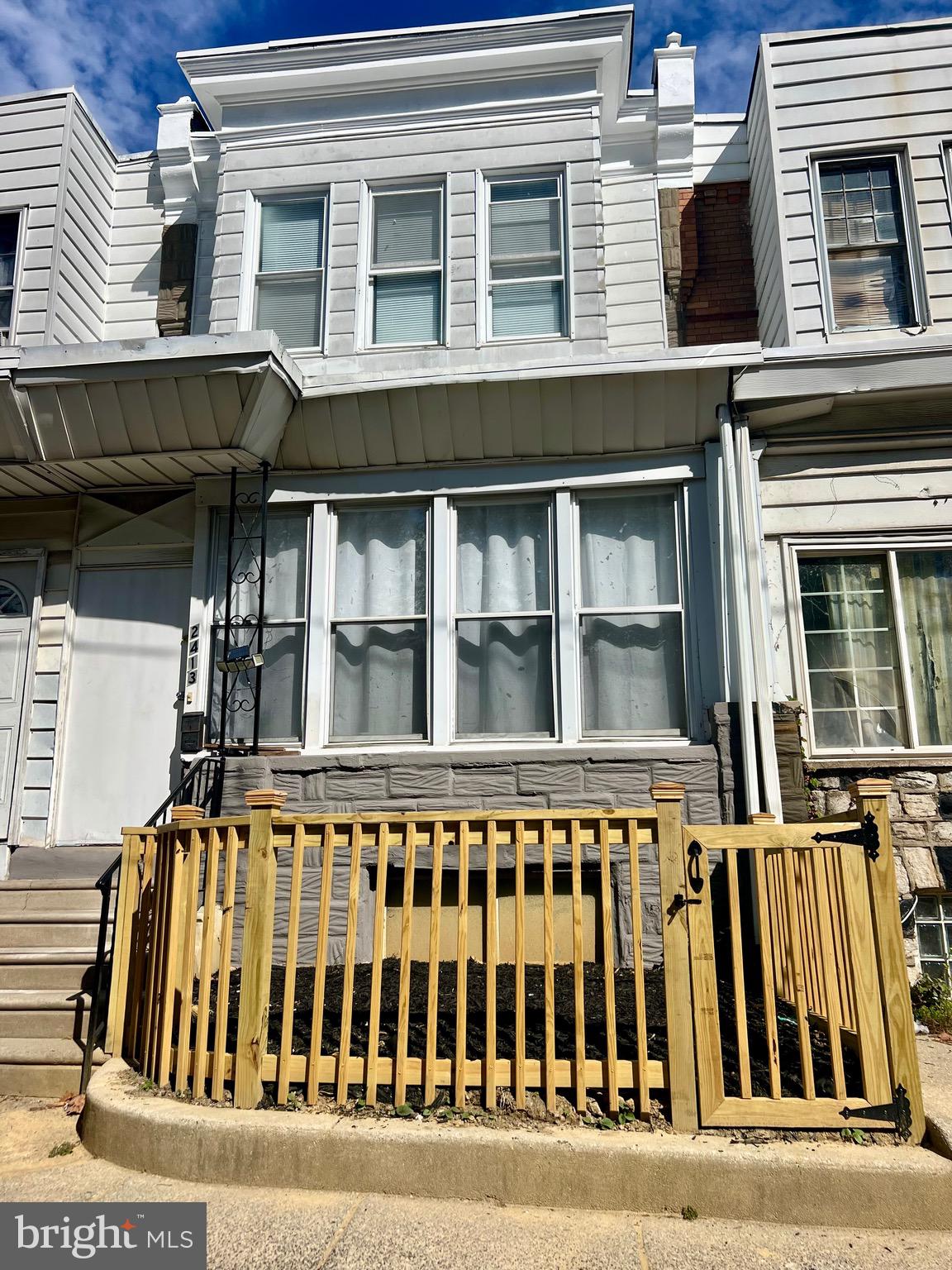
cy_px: 635
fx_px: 953
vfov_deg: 67.3
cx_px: 476
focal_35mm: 26
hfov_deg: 53.1
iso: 50
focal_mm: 5.7
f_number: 1.5
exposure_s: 1/9434
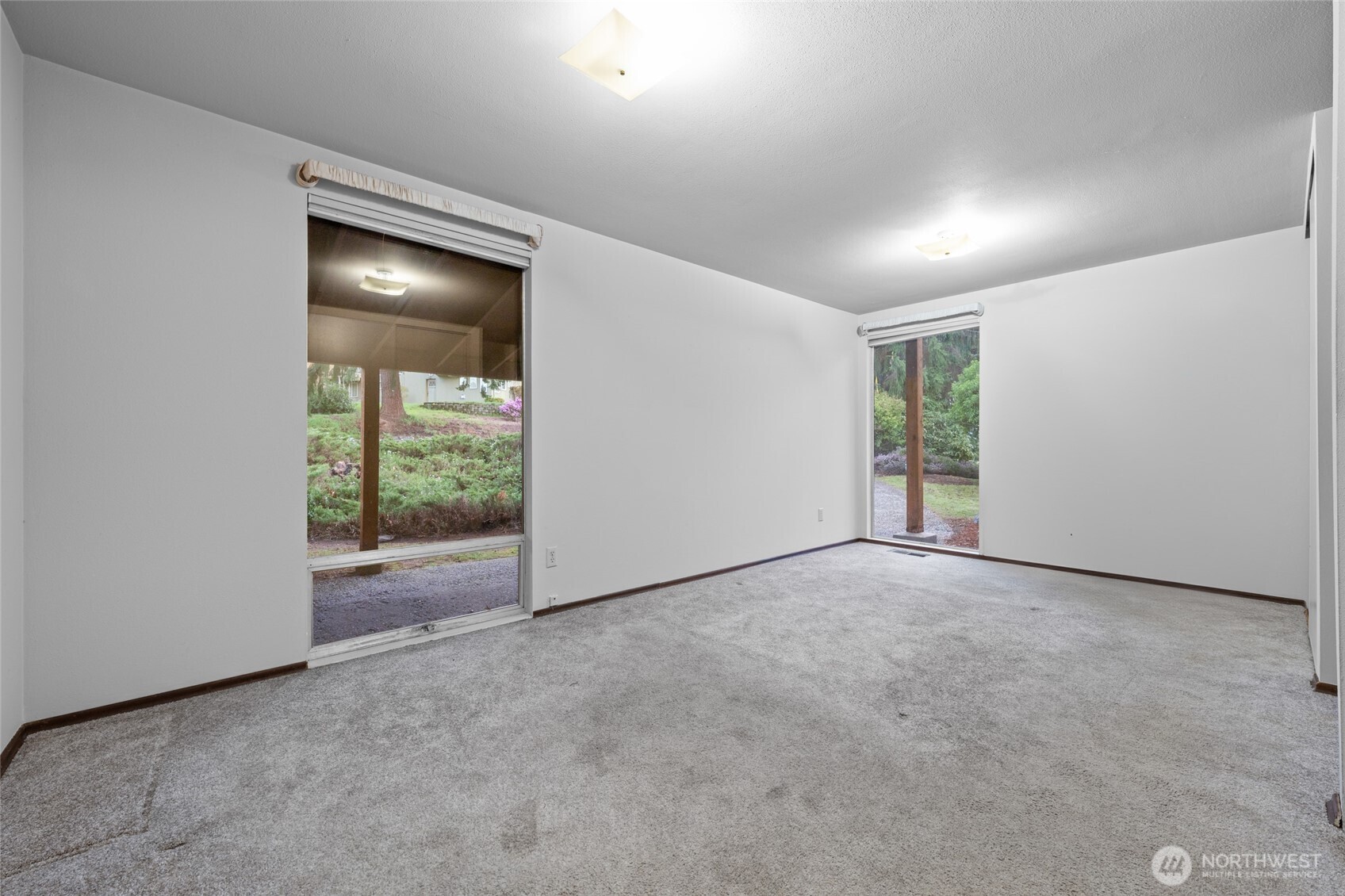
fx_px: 523
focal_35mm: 14
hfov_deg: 104.3
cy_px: 448
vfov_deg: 81.2
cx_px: 672
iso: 250
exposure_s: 2.5
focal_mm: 14
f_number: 8
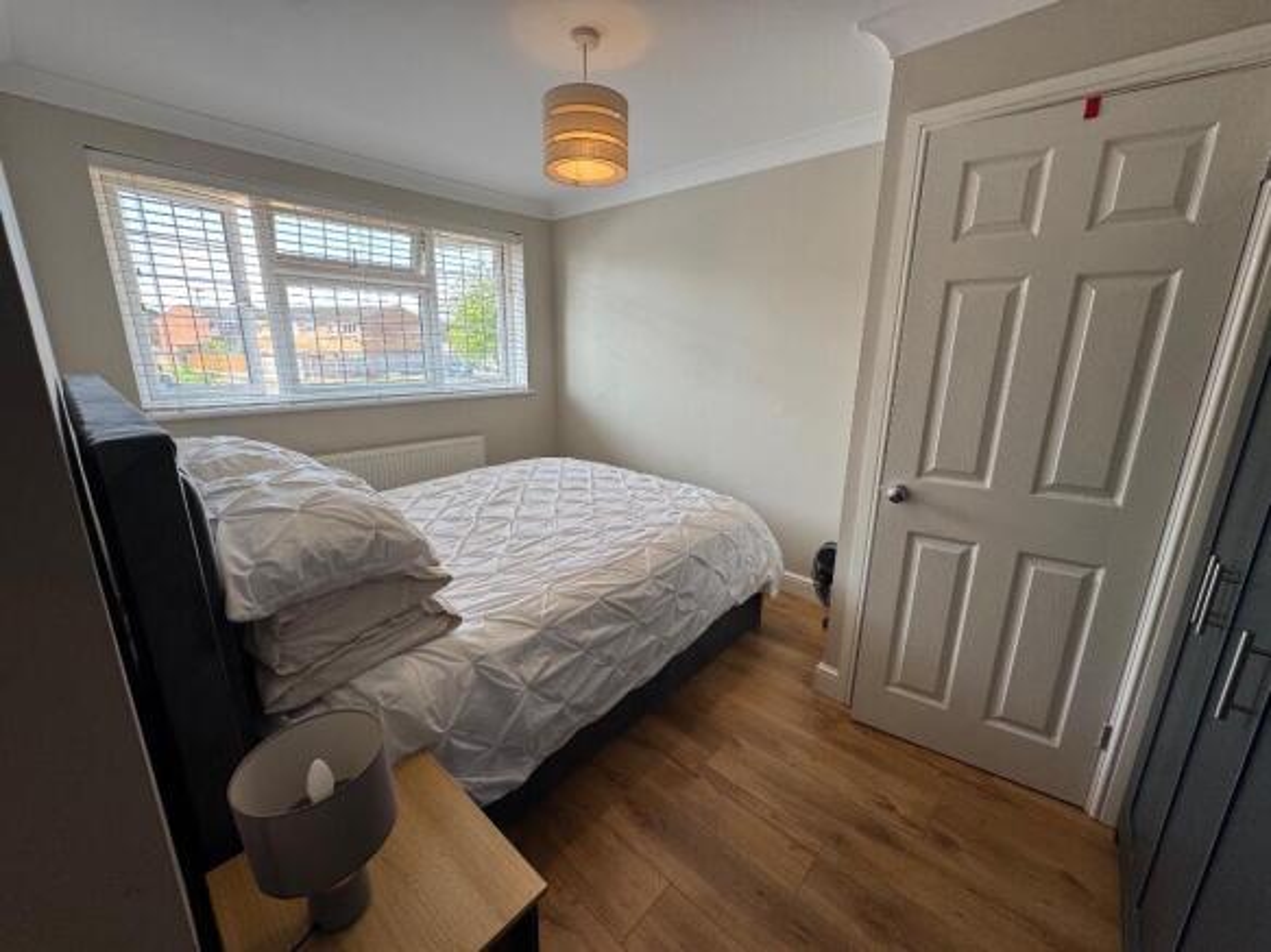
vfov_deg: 85.7
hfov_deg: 102.1
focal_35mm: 14
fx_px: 514
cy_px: 476
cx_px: 636
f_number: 2.2
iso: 64
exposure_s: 1/99
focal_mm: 2.22
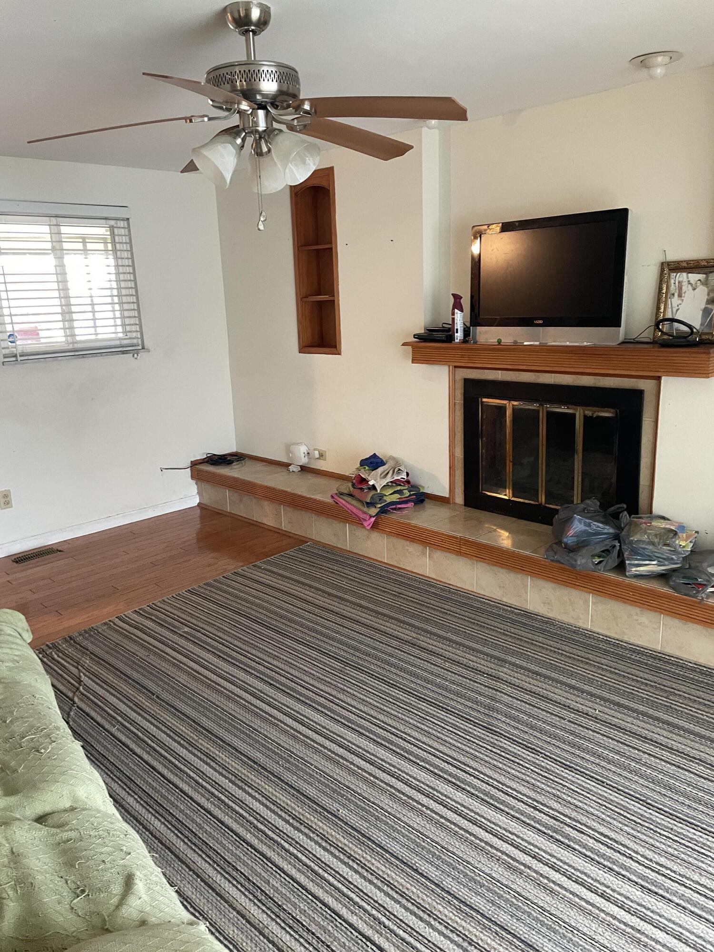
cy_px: 476
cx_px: 357
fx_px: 715
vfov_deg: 67.3
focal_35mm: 26
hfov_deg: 53.1
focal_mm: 4.2
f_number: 1.6
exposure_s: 1/60
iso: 500
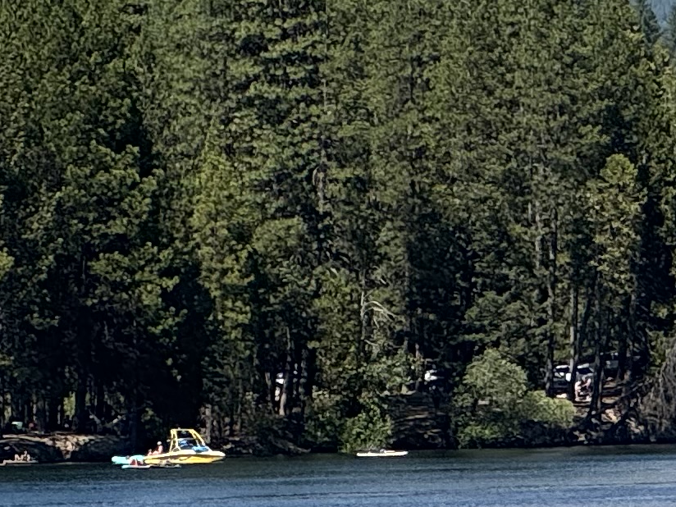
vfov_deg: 3.9
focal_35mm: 377
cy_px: -284
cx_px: 1535
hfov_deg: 5.1
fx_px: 7362
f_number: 2.8
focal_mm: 9
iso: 25
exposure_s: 1/1179
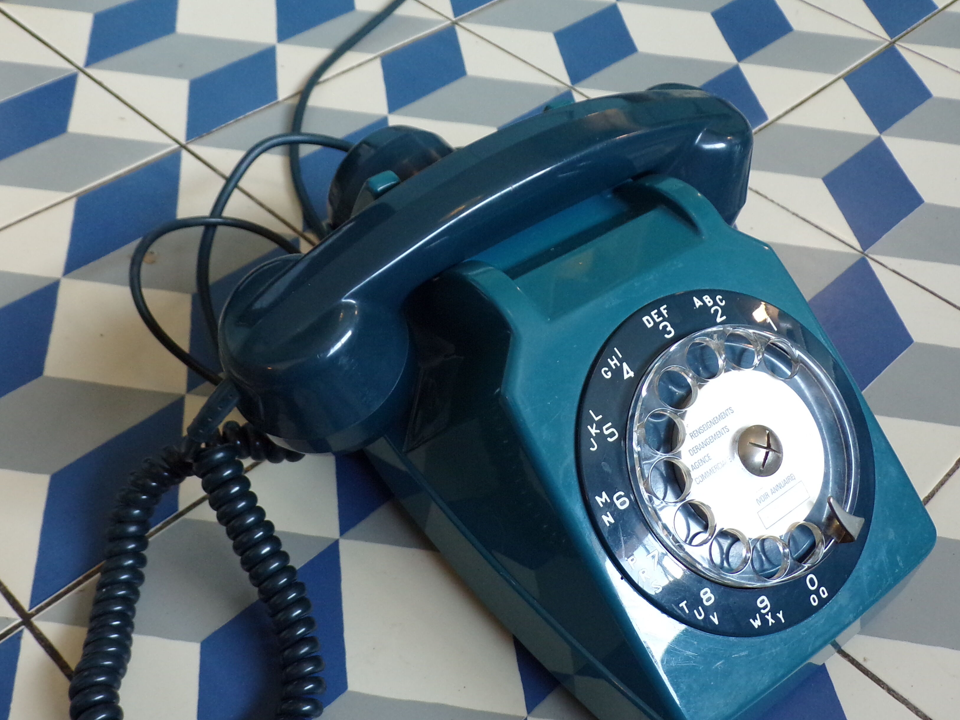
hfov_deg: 53.9
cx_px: 510
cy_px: 463
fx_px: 943
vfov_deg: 41.4
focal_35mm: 34
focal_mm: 4.3
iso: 200
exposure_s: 1/34
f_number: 3
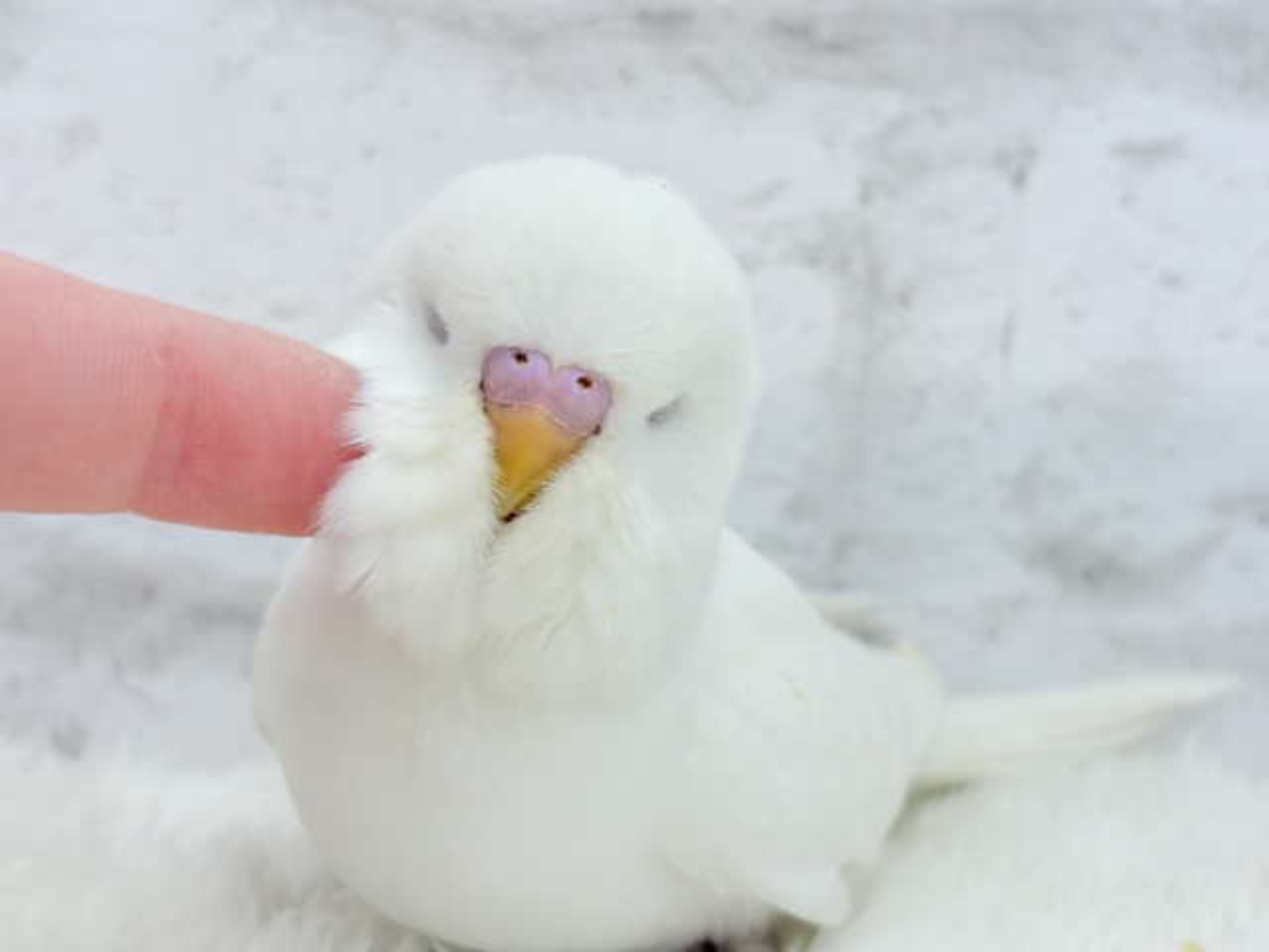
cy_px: 476
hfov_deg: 36.8
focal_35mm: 52
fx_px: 1906
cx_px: 634
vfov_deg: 28.0
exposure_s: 1/100
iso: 64
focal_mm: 5.96
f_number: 1.6
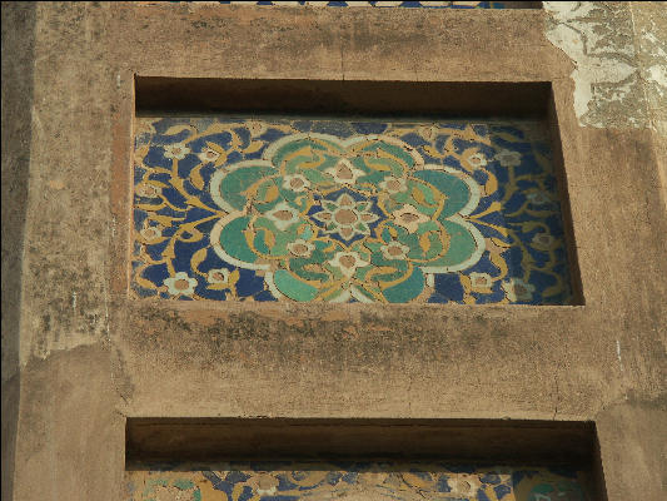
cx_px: 334
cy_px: 250
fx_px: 3469
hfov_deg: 11.0
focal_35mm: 180
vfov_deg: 8.3
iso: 100
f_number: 5.6
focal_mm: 45.5
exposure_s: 1/500
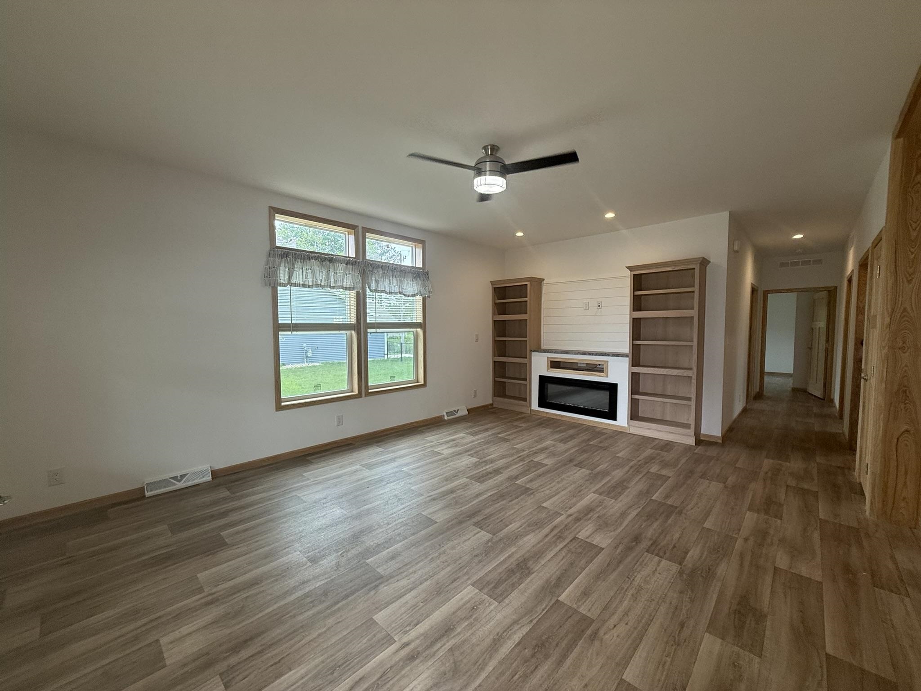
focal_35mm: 14
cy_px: 346
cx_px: 460
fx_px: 372
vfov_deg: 85.7
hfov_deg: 102.1
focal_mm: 2.22
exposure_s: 1/120
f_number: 2.2
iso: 125
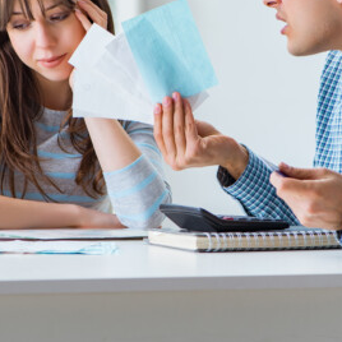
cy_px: 90
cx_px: 203
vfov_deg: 8.2
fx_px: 2381
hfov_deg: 8.2
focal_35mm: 213
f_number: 5.6
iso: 125
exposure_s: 1/100
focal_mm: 105
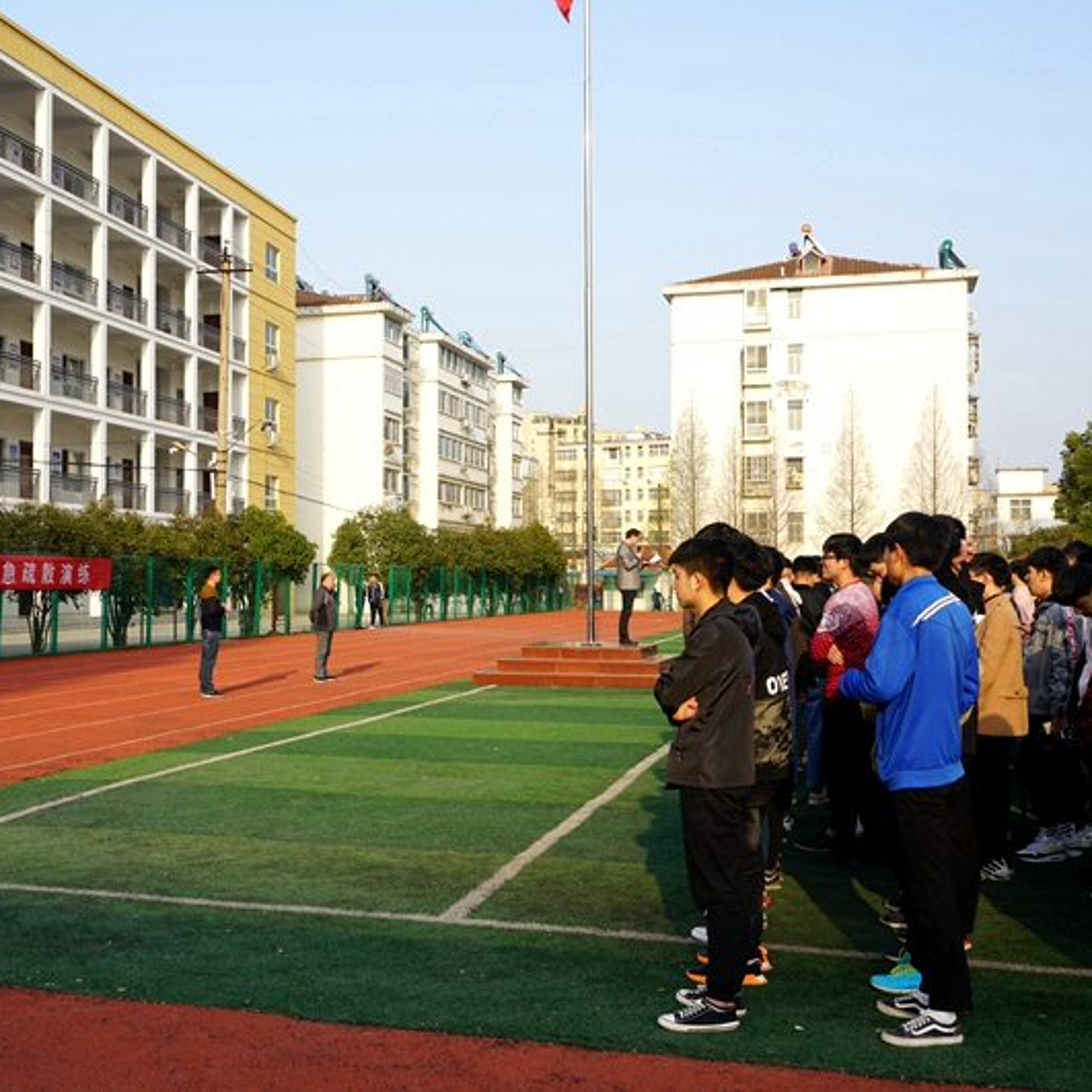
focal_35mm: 41
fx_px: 1463
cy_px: 546
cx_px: 372
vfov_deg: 40.9
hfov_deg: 40.5
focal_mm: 32
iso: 100
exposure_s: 1/125
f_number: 8
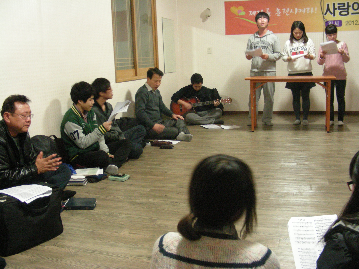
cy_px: 134
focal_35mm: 38
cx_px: 180
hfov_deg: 49.0
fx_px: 394
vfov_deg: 37.7
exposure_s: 1/8
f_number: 3.5
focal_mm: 6.3
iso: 462
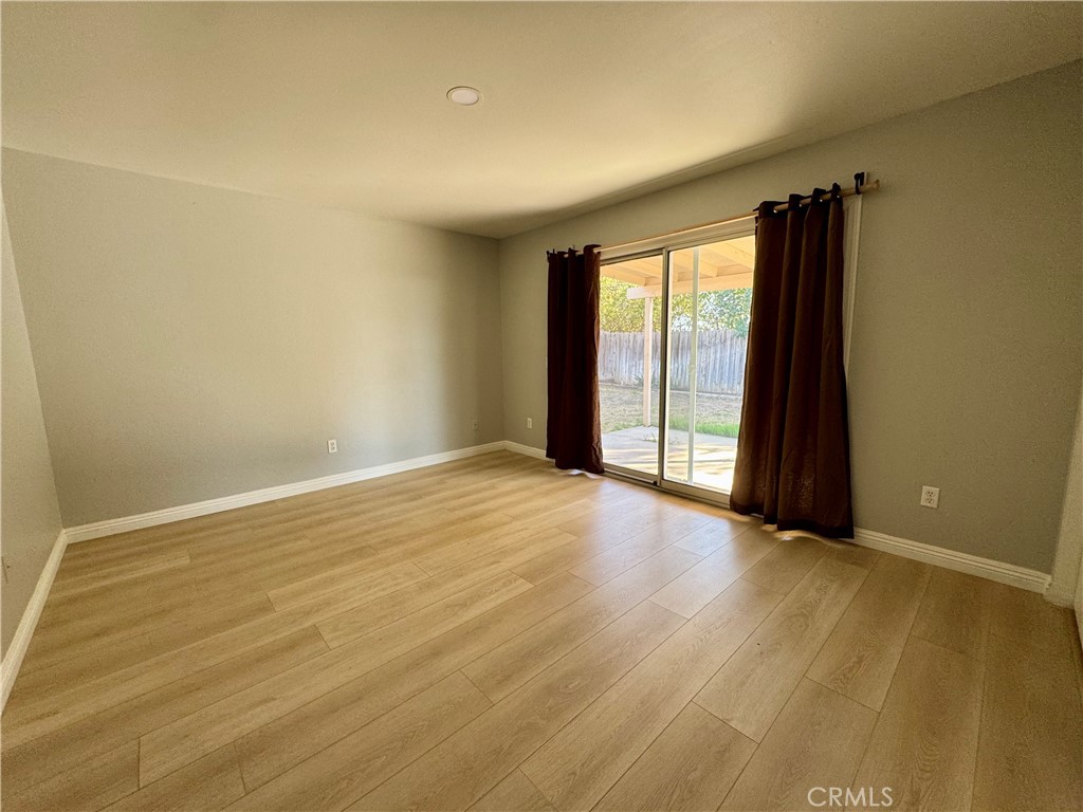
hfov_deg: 102.1
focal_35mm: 14
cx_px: 542
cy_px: 406
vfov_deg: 85.7
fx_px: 438
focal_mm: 2.22
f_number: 2.2
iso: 125
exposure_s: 1/99
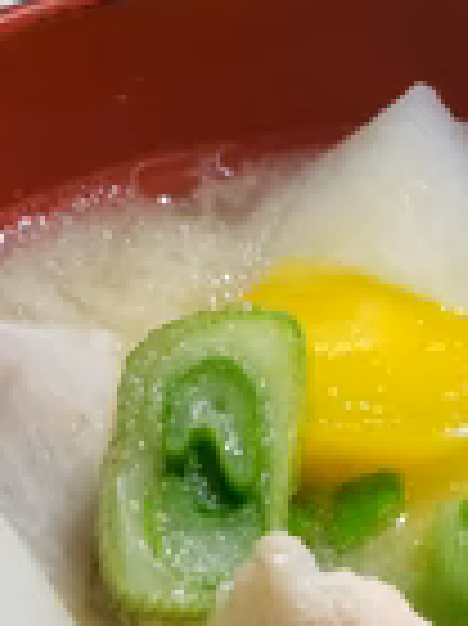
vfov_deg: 23.0
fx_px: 1354
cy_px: 824
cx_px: 405
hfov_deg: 19.3
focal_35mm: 75
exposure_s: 1/25
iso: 250
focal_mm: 4.3
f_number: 2.4
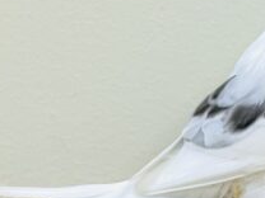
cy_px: 62
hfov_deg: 12.2
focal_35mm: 160
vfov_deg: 9.3
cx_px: 275
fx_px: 1225
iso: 64
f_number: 2
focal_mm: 6
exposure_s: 1/99
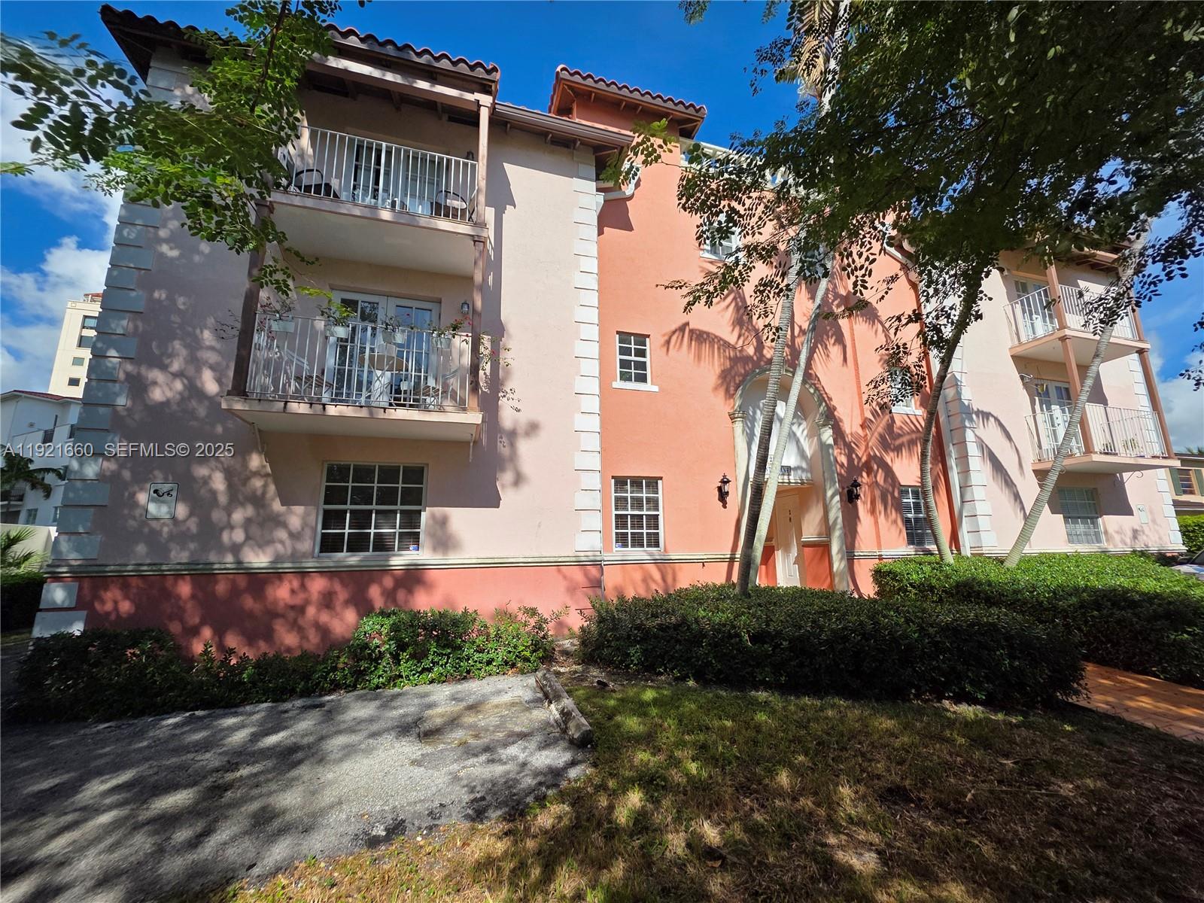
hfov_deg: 106.2
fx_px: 452
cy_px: 452
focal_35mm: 13
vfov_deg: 89.9
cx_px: 602
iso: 40
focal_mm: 2.2
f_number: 1.9
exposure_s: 1/2558
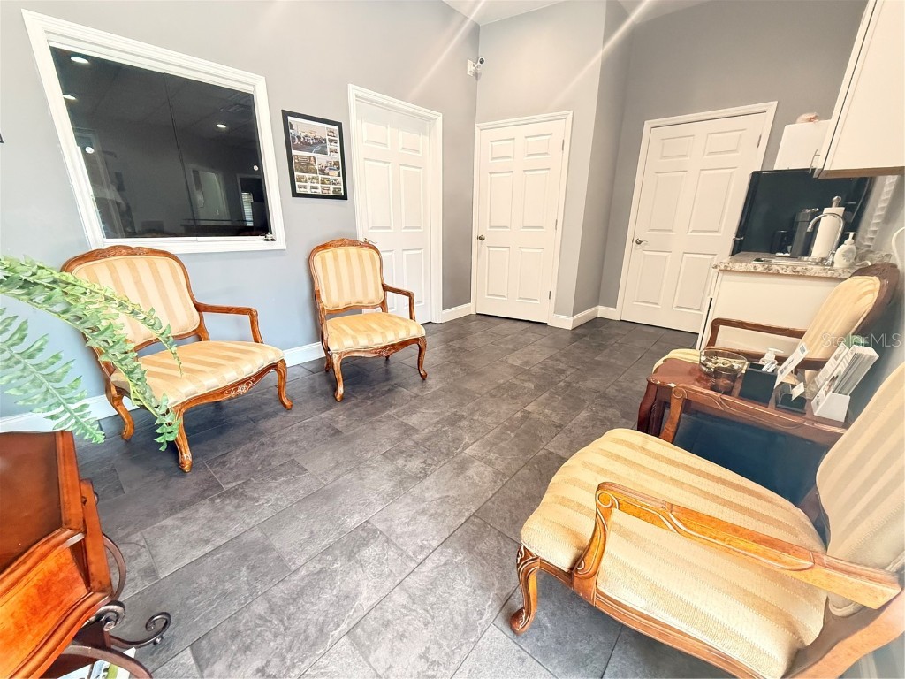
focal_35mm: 14
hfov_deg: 102.1
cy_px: 340
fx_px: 366
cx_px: 452
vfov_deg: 85.7
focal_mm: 2.22
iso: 640
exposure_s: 1/60
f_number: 2.2
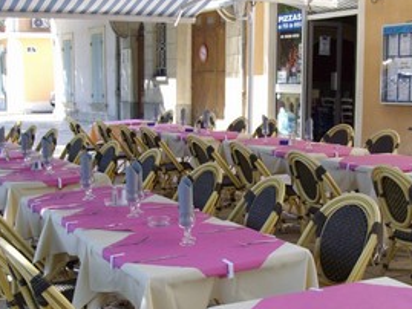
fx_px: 714
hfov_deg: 32.1
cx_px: 227
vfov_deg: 24.2
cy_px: 226
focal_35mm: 60
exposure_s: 1/400
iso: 160
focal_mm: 6
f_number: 2.7
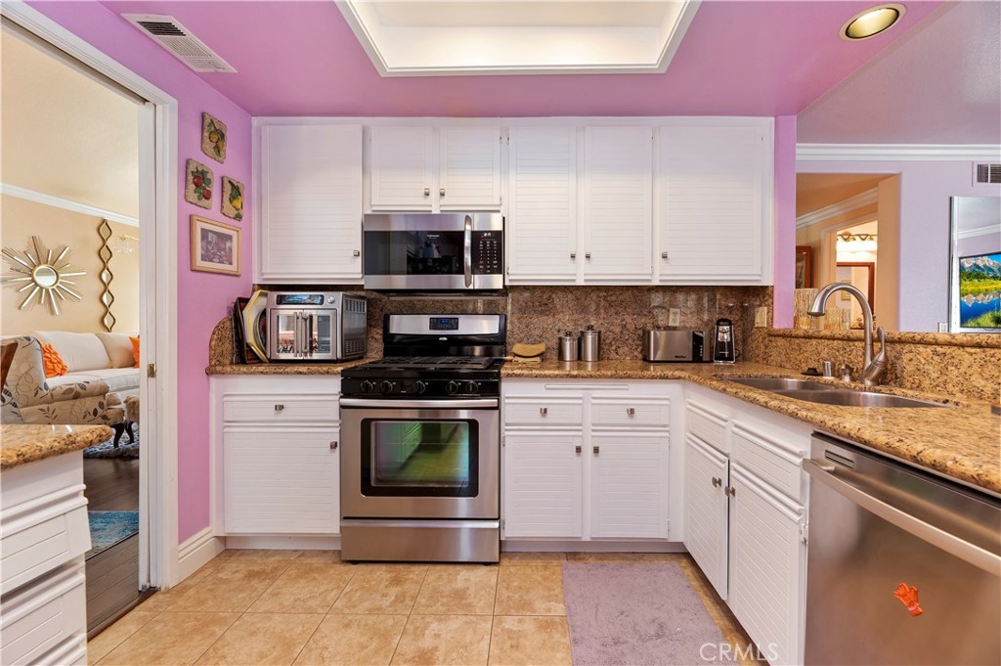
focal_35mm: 14
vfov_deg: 81.1
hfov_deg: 104.3
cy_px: 333
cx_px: 500
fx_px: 389
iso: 500
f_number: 10
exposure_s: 1/5
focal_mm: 14
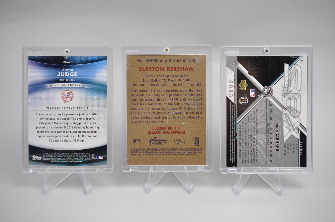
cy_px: 111
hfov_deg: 33.4
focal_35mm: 60
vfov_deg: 22.6
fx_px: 558
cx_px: 168
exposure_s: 1/60
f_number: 4
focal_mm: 40
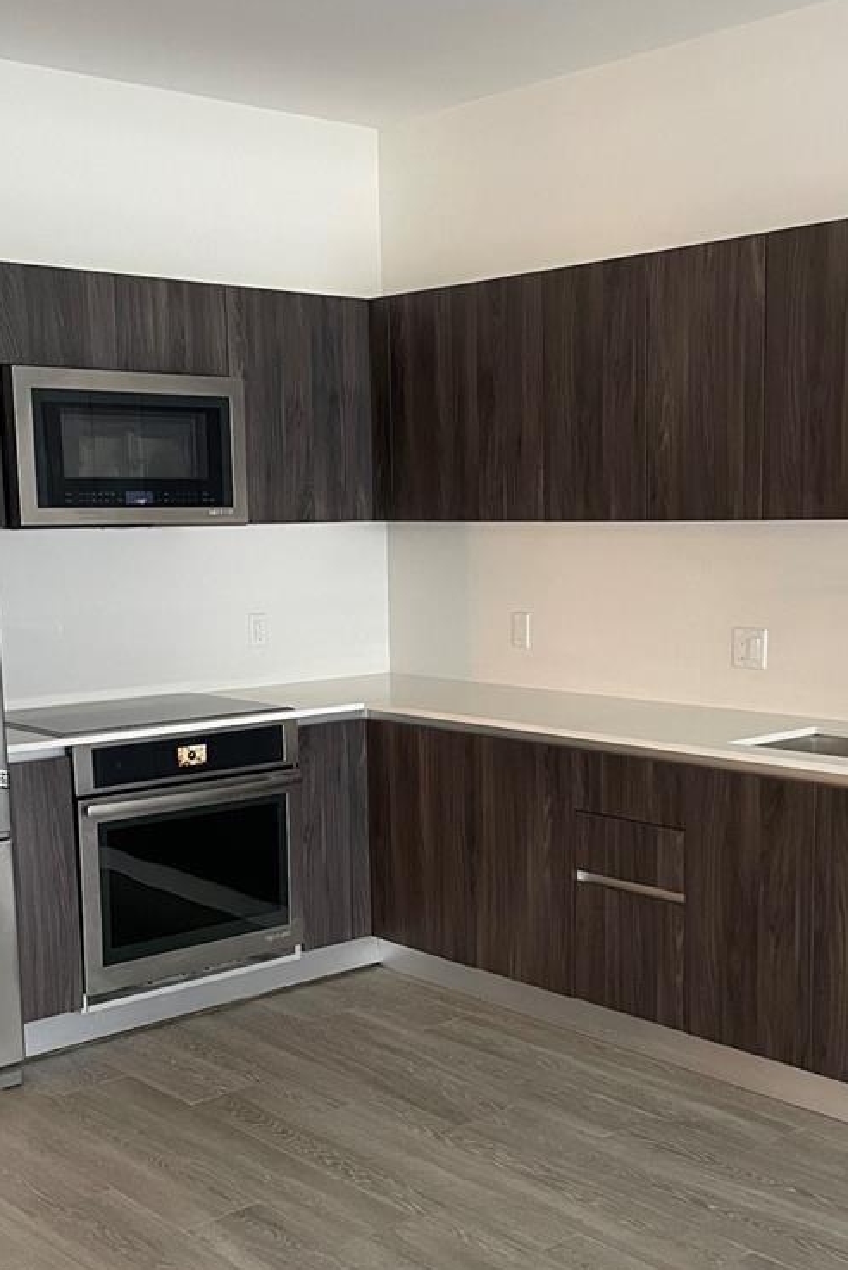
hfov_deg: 30.5
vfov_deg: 44.2
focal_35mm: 44
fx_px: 1553
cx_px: 469
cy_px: 781
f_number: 1.6
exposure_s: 1/60
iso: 320
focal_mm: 4.2
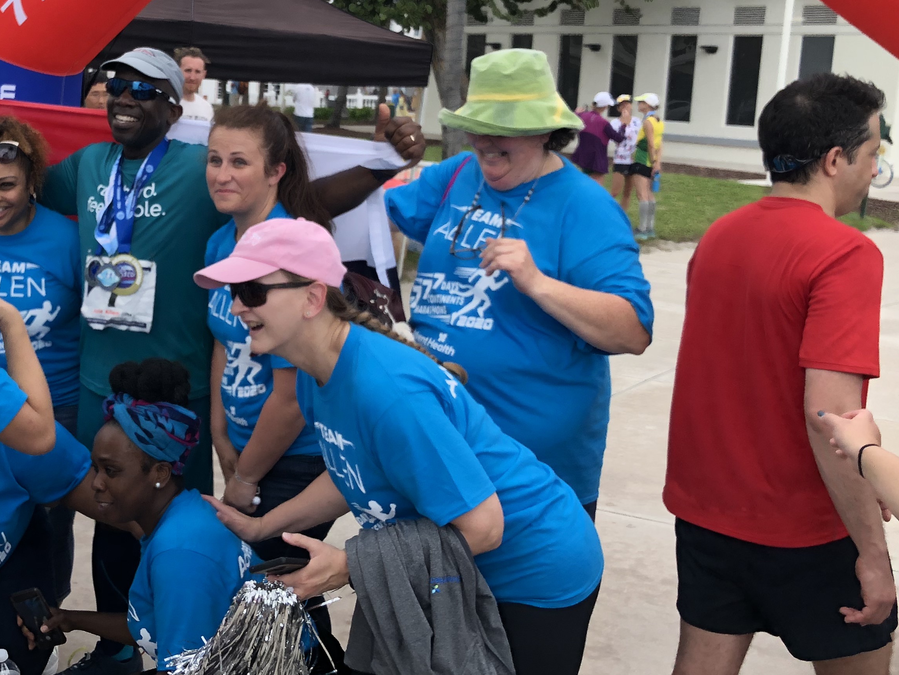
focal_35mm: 49
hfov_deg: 37.2
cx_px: 146
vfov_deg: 29.4
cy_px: 215
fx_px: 1273
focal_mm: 3.99
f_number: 1.8
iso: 20
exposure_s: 1/552
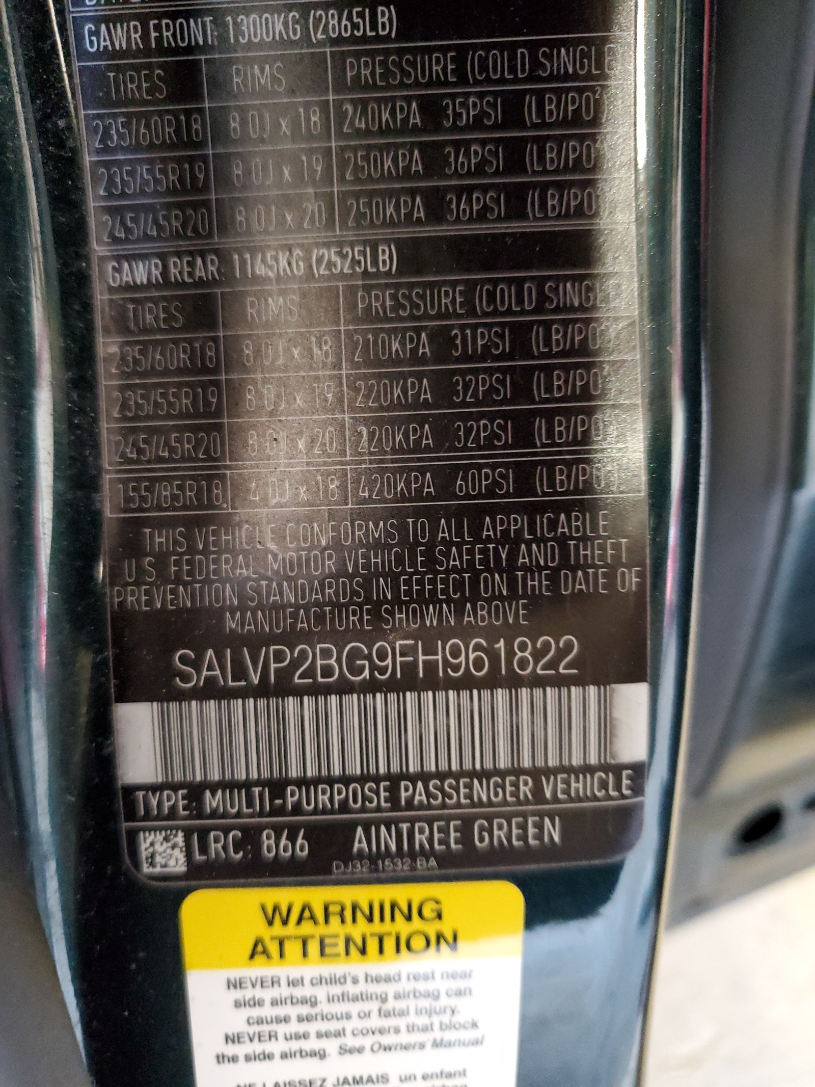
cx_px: 408
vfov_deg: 67.3
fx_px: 816
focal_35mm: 26
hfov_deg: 53.1
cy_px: 544
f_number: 1.5
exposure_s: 1/15
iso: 444
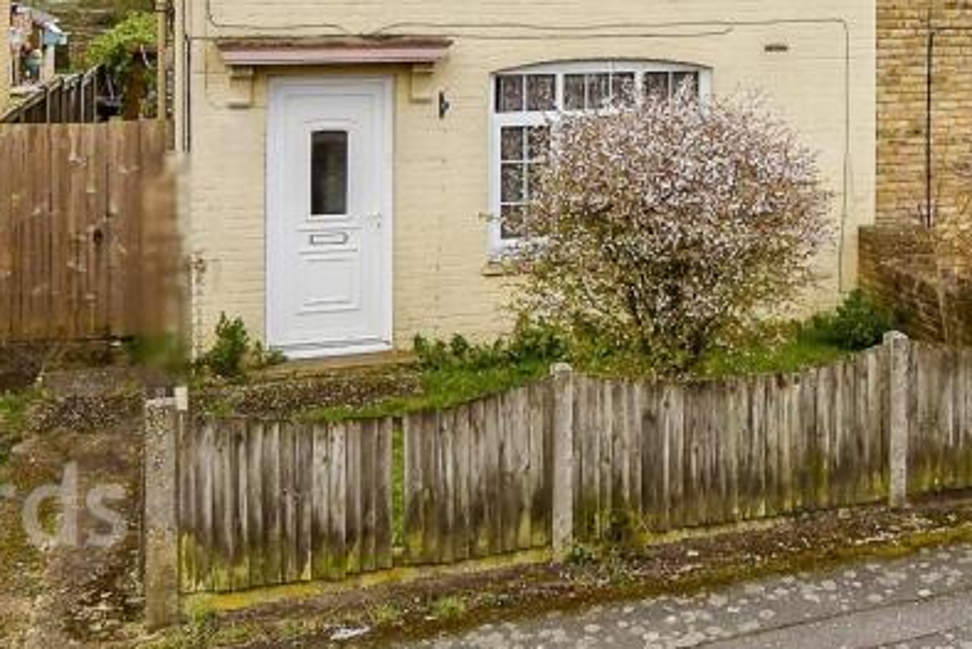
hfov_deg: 49.5
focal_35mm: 39
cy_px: -70
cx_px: 521
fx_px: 1053
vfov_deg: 30.5
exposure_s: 1/800
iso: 160
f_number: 4.5
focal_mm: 10
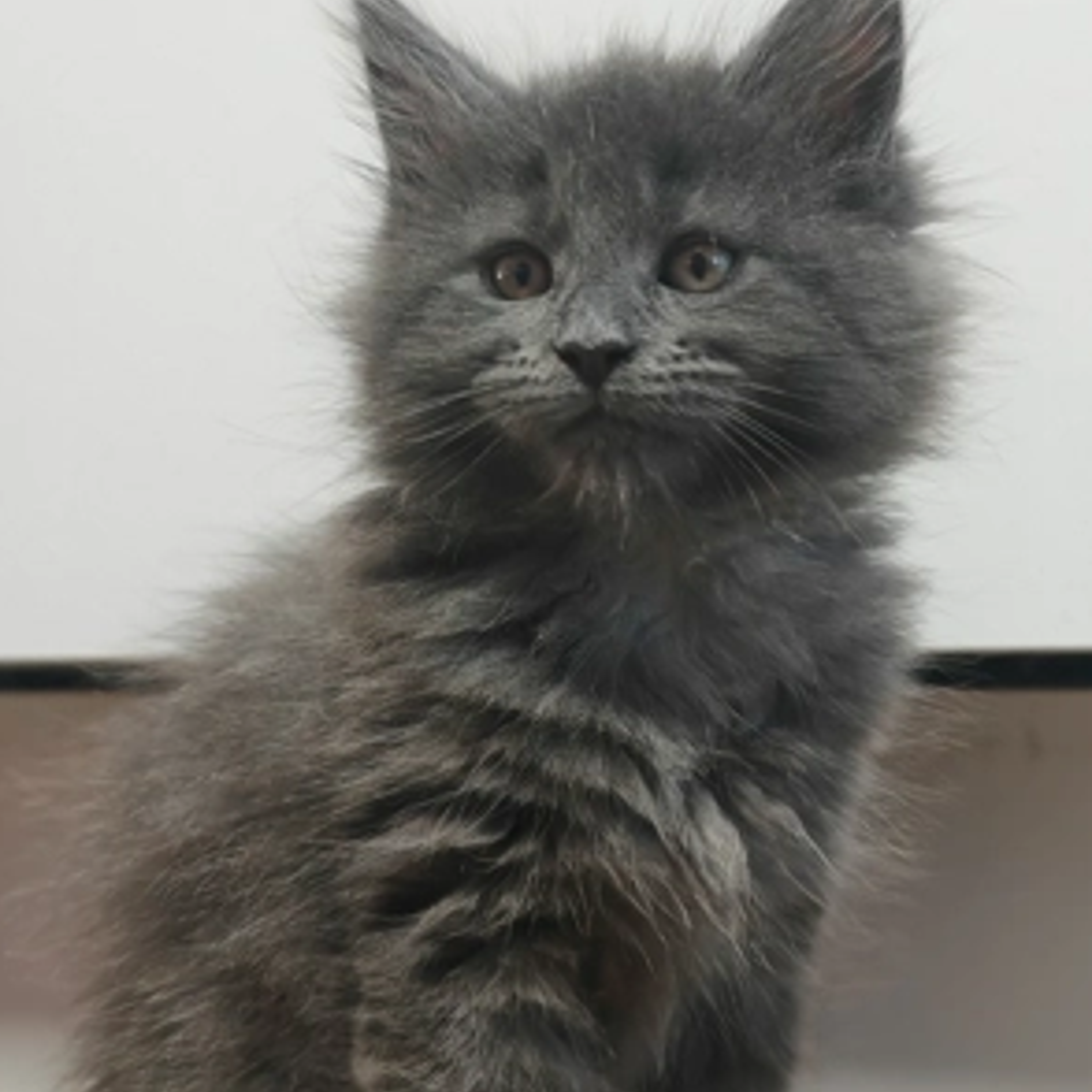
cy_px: 535
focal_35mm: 53
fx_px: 1892
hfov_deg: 32.2
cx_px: 546
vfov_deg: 32.2
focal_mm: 7.62
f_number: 1.6
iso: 1250
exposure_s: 1/100
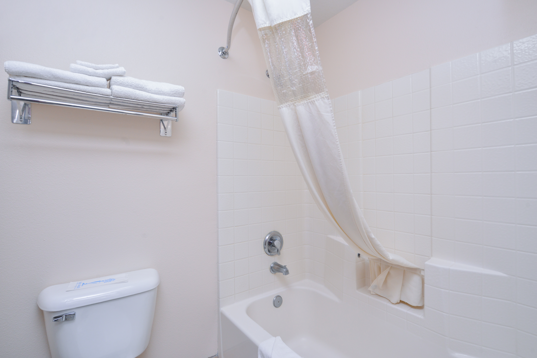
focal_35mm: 17
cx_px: 268
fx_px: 254
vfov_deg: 70.5
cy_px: 179
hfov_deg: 93.3
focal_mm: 17
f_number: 8
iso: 1000
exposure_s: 1/250
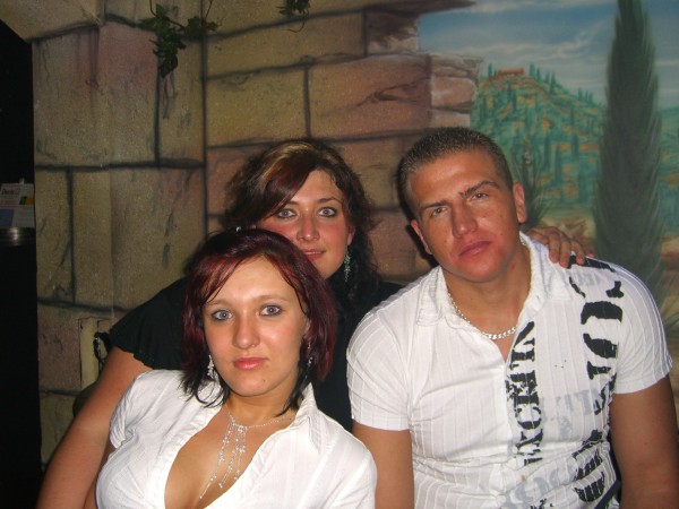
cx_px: 340
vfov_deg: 37.7
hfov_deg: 49.0
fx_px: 745
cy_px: 254
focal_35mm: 38
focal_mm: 7.9
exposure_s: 1/60
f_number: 2.8
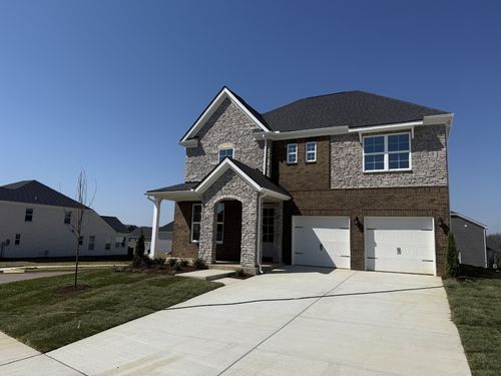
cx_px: 250
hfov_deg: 71.6
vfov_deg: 56.8
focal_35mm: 24
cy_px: 188
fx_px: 347
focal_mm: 6.76
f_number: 1.78
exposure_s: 1/9091
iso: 80
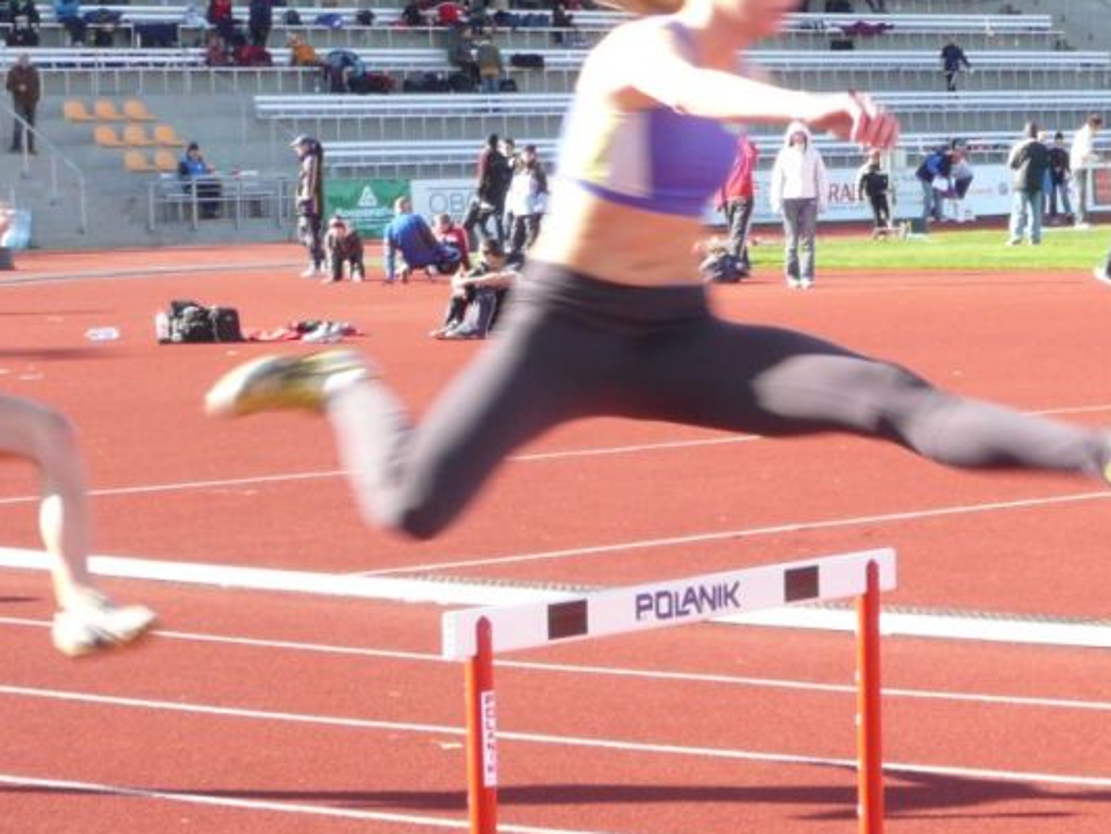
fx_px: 4237
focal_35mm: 132
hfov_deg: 14.9
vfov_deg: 11.2
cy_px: 446
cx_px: 882
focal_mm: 9.1
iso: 100
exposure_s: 1/125
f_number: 4.3
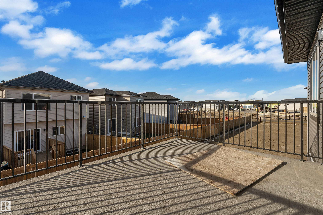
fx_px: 148
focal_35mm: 16
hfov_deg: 95.0
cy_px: 108
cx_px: 162
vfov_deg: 72.1
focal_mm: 11
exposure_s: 1/250
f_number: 8
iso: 200
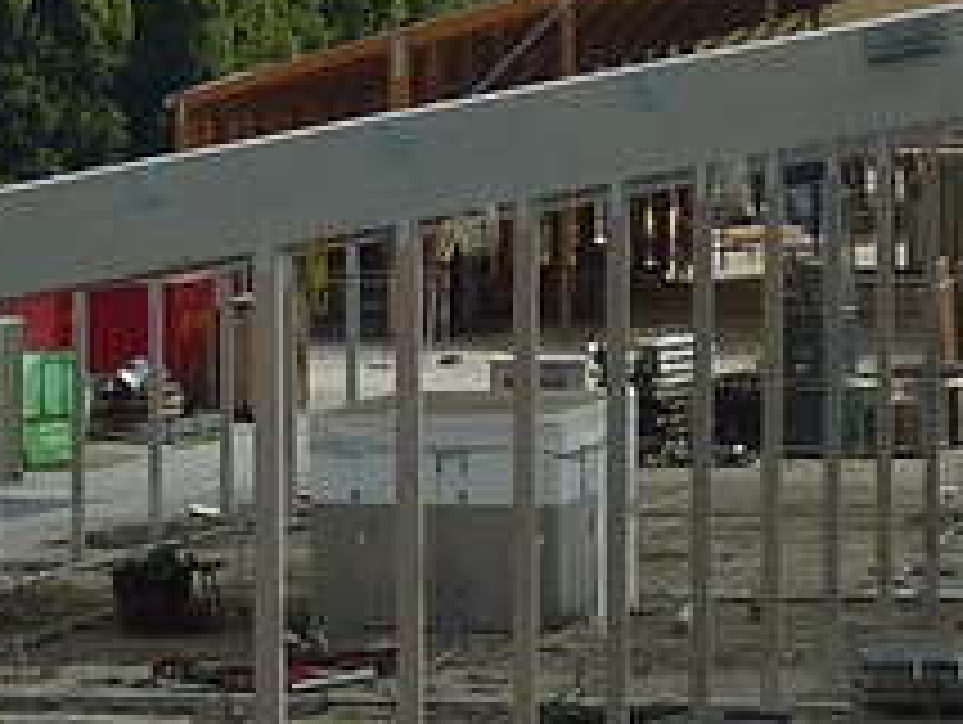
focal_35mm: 265
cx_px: 148
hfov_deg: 7.5
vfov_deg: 5.6
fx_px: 7380
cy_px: 166
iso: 80
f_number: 5.6
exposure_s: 1/500
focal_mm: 6.5
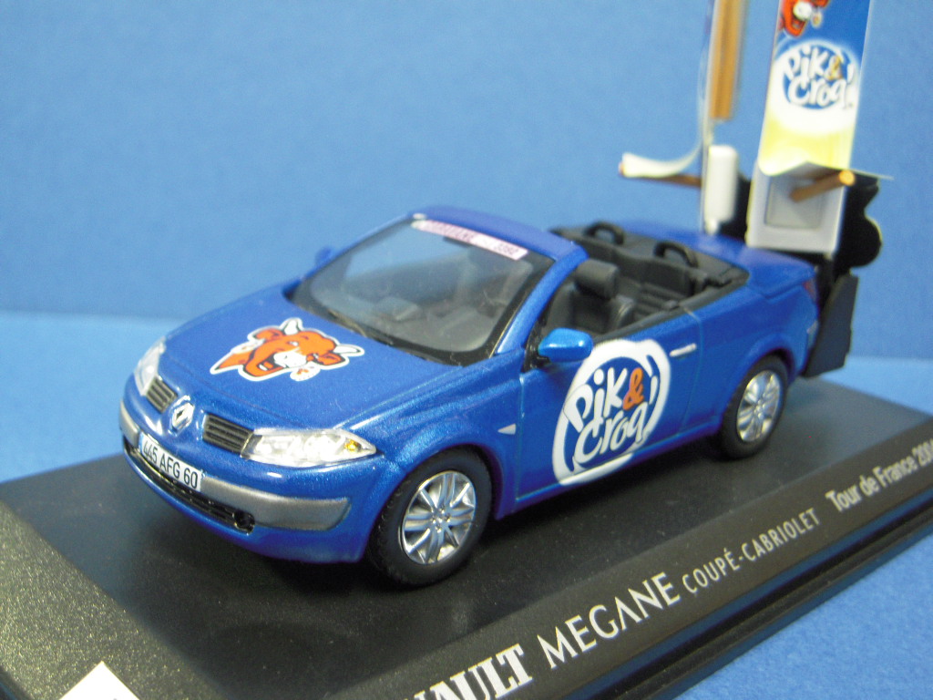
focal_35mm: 45
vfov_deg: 32.2
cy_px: 350
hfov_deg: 42.1
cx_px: 466
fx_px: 1213
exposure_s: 1/13
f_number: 3.3
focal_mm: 8.1
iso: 400
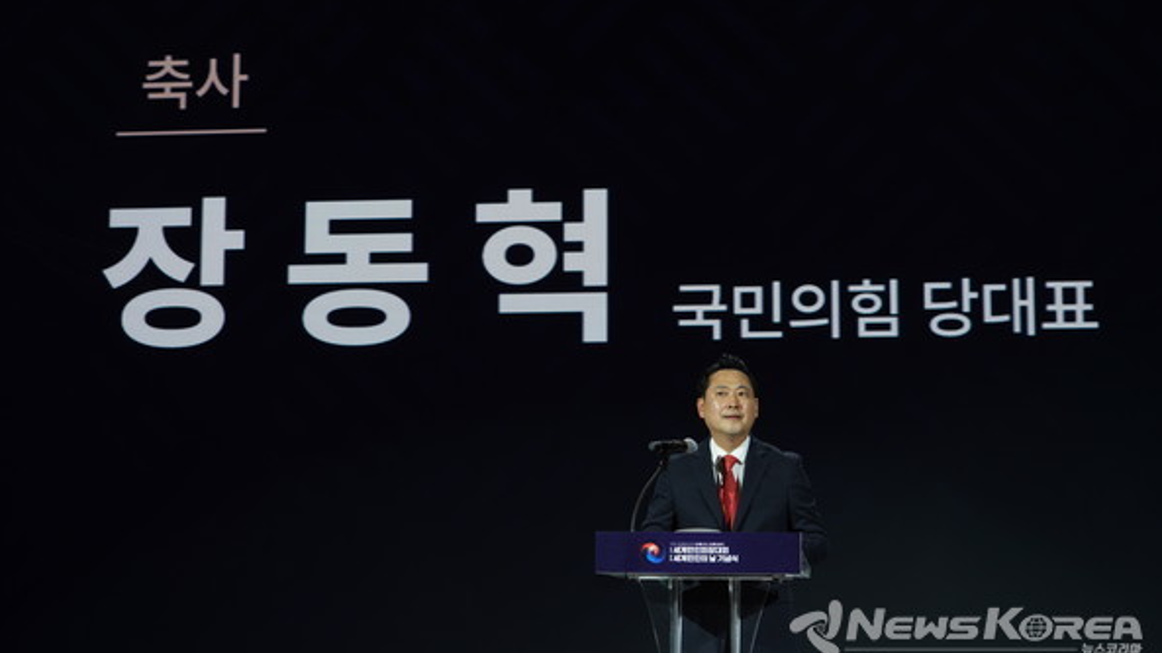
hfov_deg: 30.2
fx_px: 2156
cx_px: 584
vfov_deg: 17.2
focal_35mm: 70
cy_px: 294
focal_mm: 66
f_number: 6.3
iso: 400
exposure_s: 1/80
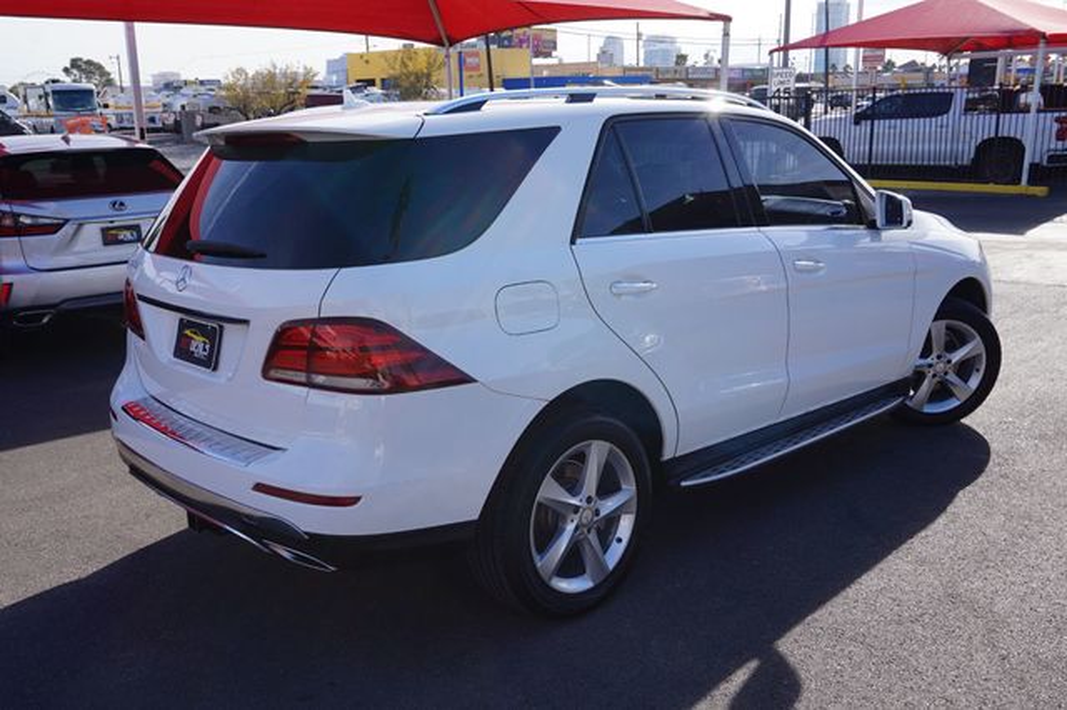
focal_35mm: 32
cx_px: 534
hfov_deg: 59.5
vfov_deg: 41.7
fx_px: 933
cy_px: 355
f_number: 10
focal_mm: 21
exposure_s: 1/100
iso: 100
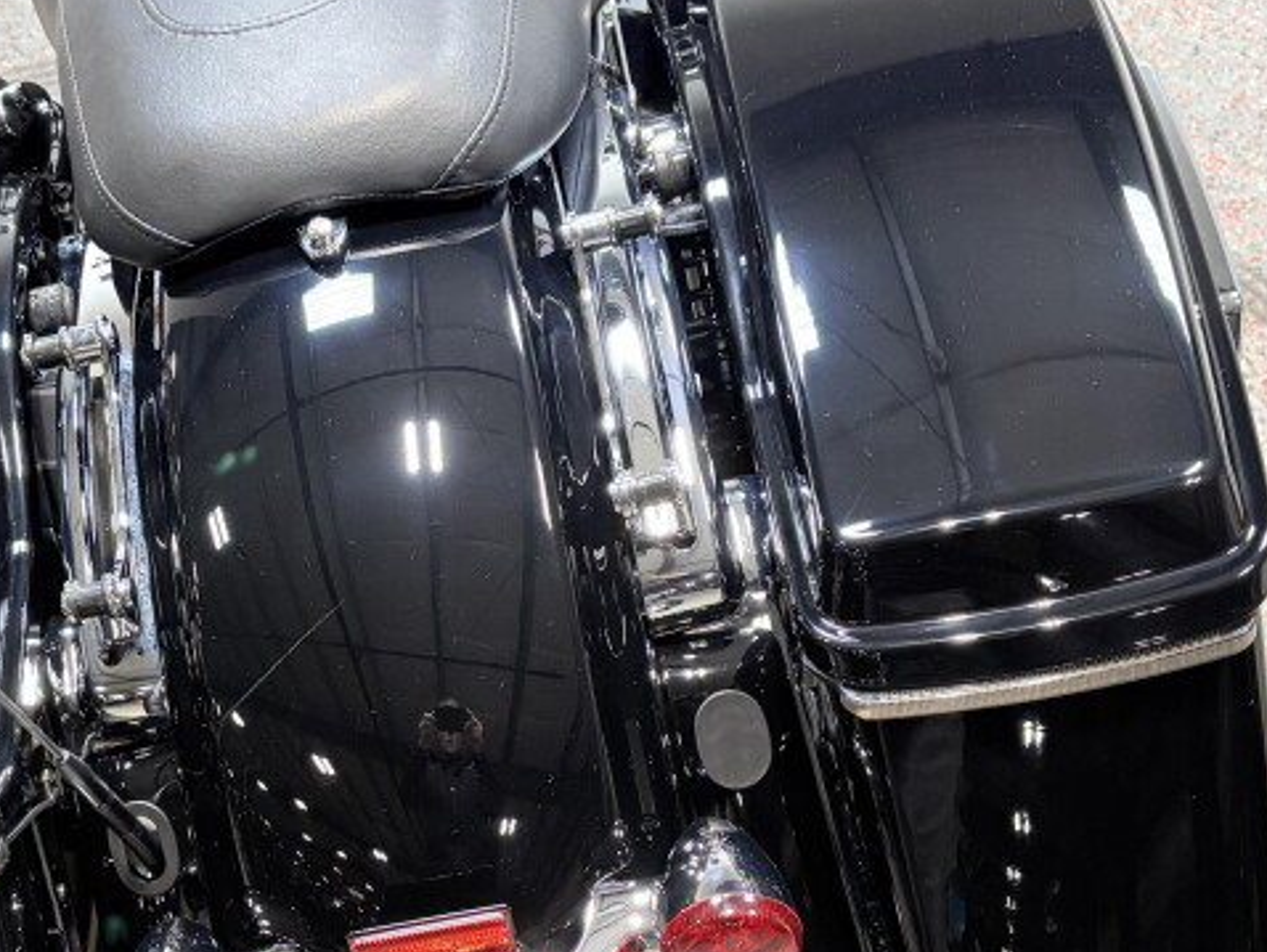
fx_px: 2124
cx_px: 402
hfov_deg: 32.9
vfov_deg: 24.9
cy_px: 729
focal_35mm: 58
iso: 100
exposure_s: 1/120
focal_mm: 5.96
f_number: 1.6
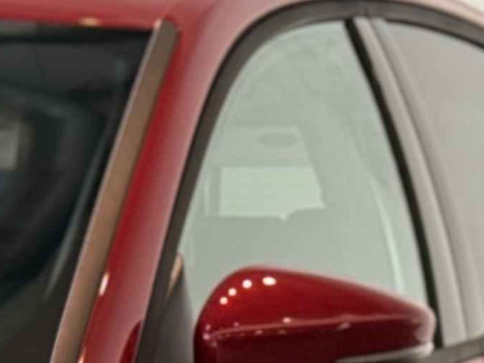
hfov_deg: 6.7
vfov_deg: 5.1
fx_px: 3972
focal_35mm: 284
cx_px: -566
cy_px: 836
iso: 100
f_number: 1.78
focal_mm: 6.76
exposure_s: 1/102
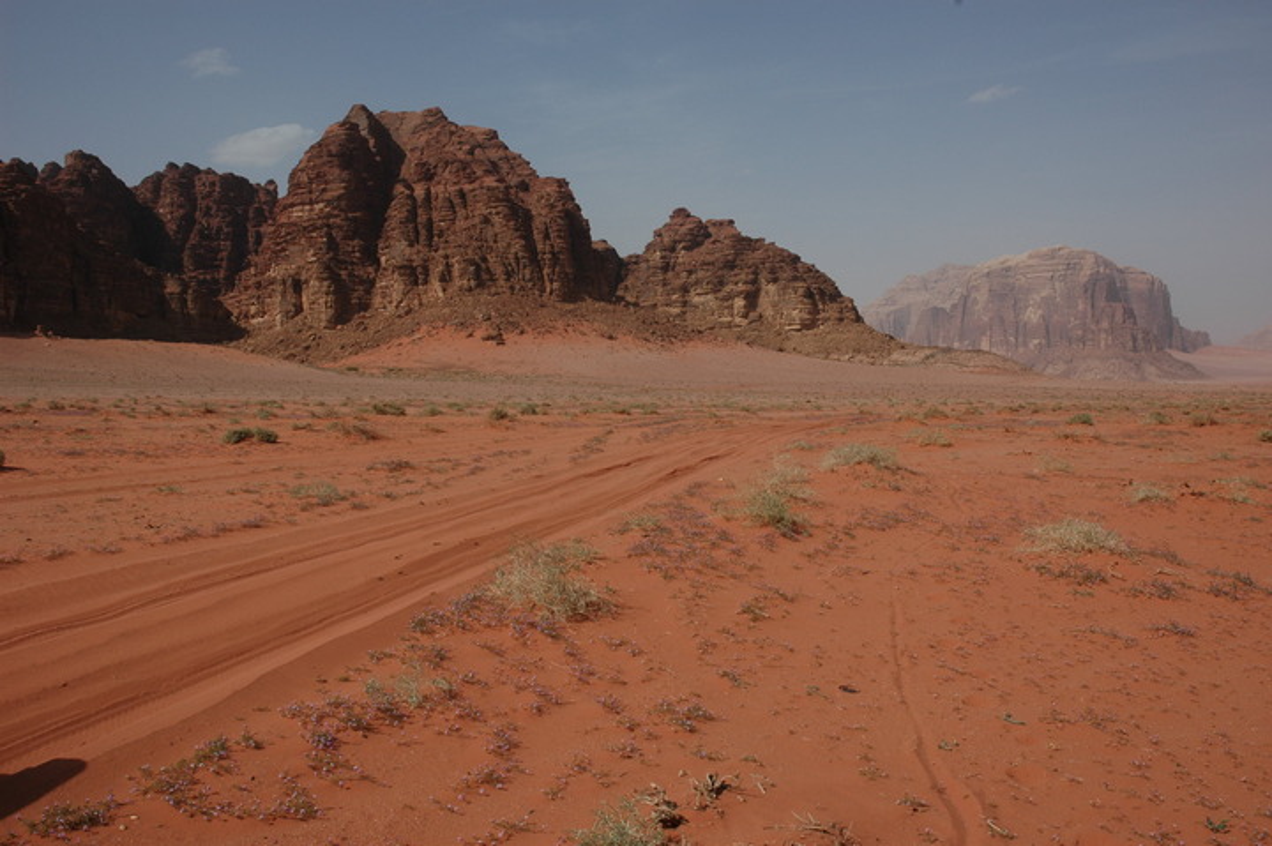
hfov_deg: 57.3
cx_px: 636
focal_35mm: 33
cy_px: 423
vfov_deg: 39.9
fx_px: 1165
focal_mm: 22
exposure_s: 1/500
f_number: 11
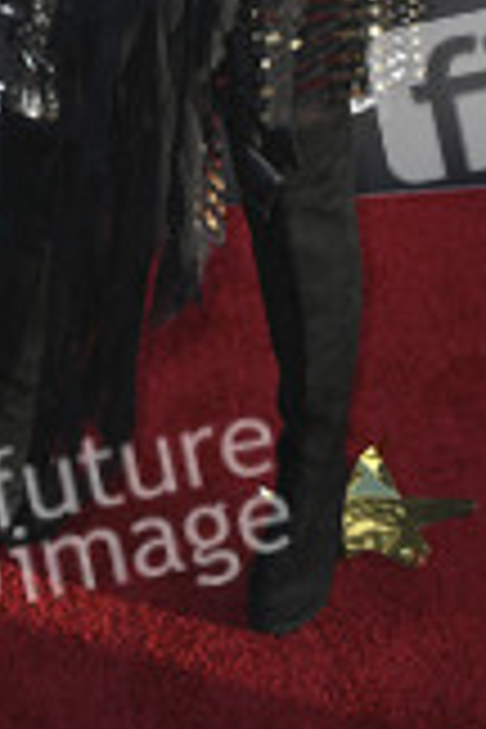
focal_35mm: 101
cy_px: -148
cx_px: 189
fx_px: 2045
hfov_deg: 13.5
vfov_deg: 19.1
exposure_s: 1/320
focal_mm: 41
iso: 320
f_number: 7.1
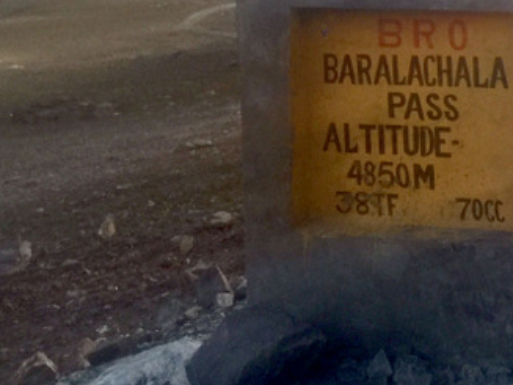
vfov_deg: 20.2
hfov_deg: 26.8
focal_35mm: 71
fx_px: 1052
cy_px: 17
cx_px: 428
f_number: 2.2
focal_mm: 4.15
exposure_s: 1/33
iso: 40
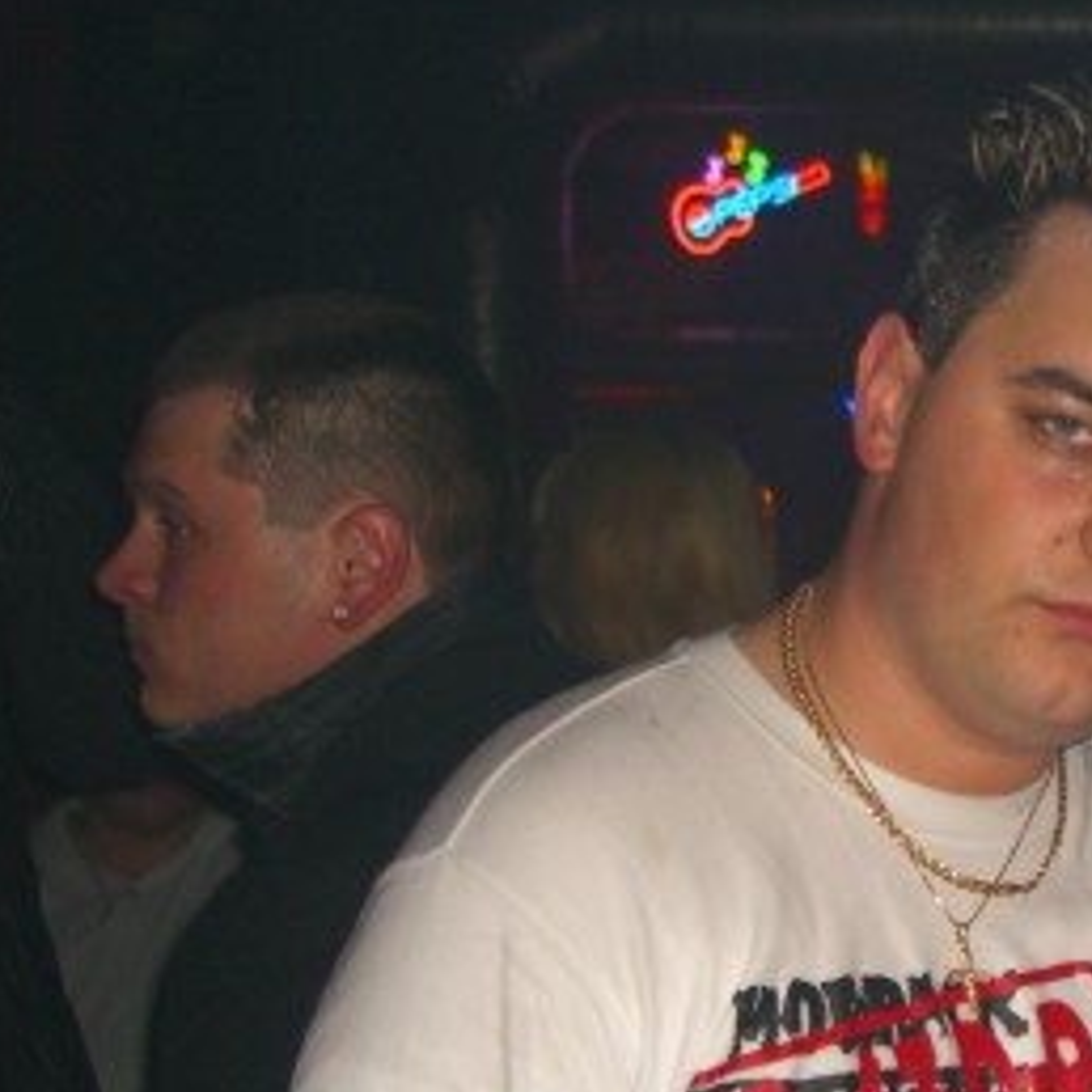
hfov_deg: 21.0
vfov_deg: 22.0
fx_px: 2784
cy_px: 830
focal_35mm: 78
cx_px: 1219
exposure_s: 1/60
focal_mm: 7.9
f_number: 2.8
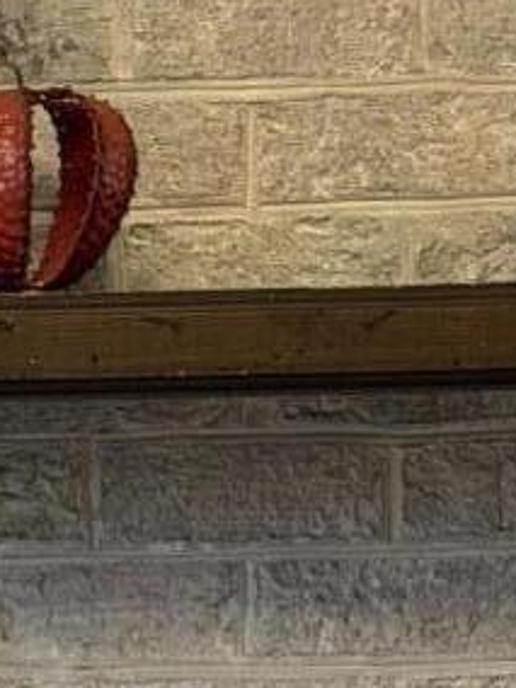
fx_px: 6718
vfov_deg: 5.8
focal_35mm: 338
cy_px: 1238
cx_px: -562
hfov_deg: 4.3
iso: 160
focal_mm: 6.76
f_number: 1.78
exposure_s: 1/60
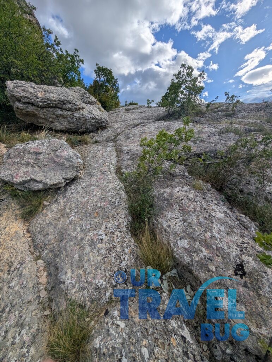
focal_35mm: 12
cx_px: 136
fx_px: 125
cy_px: 181
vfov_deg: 110.5
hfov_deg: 94.6
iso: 52
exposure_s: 1/5848
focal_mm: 2.02
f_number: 1.7
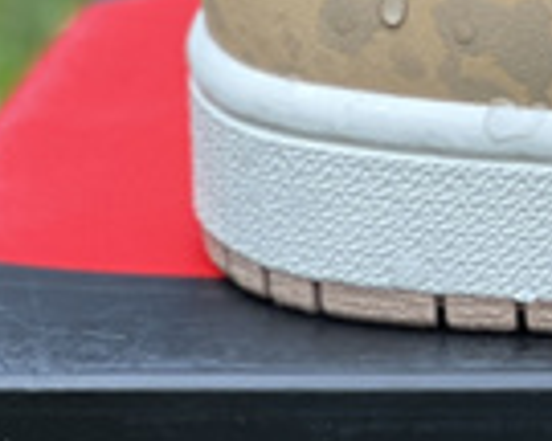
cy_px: -178
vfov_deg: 4.5
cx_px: 1333
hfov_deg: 5.4
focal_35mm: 343
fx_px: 5604
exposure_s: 1/121
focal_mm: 7.5
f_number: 2.2
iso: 25
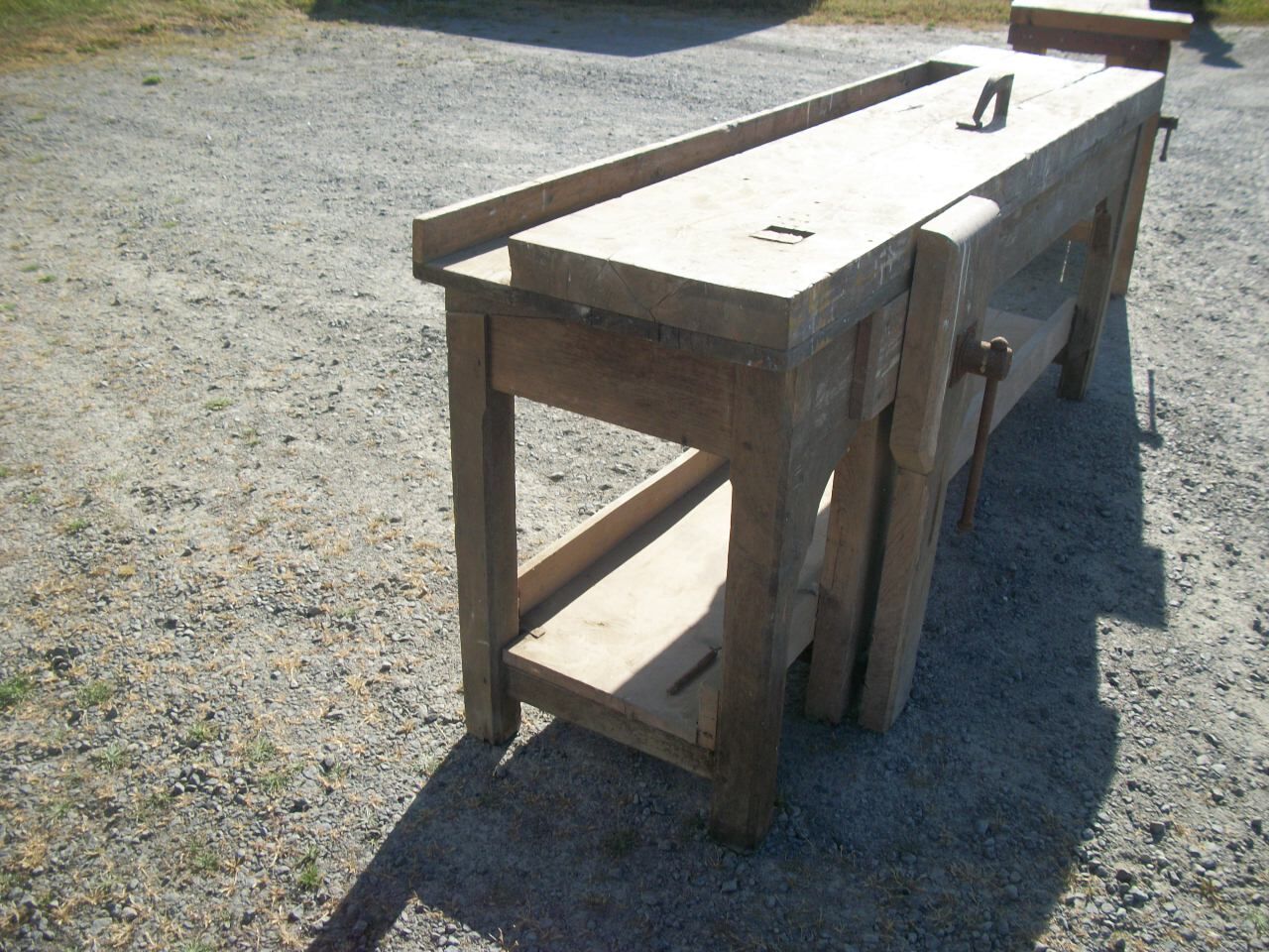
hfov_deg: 56.8
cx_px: 634
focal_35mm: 32
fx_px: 1173
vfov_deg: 44.2
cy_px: 476
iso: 80
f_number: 8.8
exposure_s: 1/125
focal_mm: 5.7
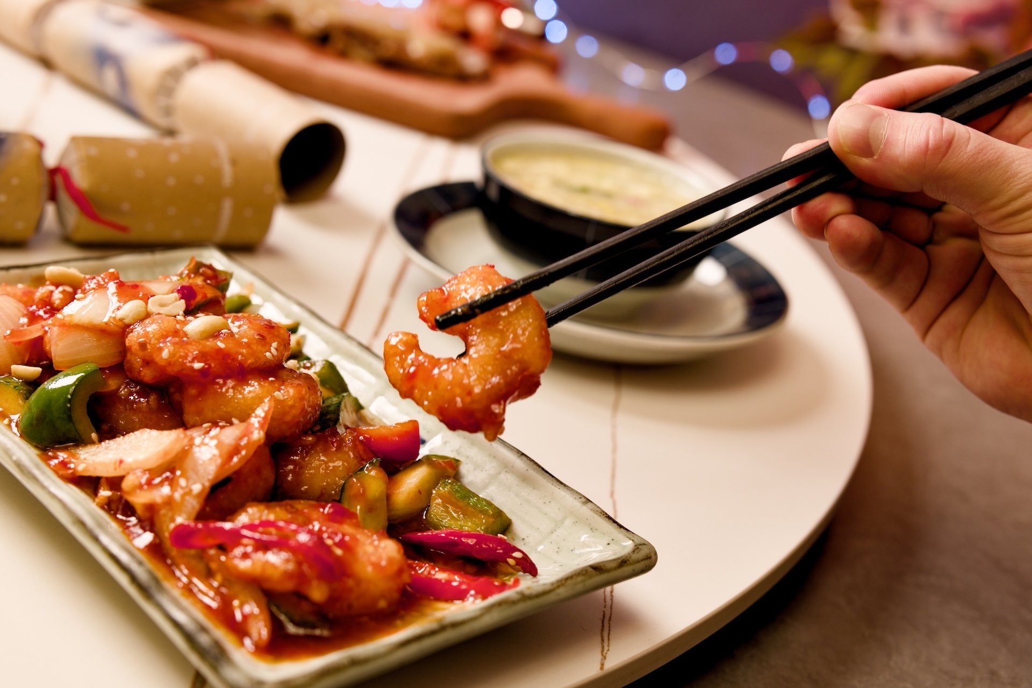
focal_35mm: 50
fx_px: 1433
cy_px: 344
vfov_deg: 27.0
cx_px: 516
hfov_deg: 39.6
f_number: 4.5
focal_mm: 50
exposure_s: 1/40
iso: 200
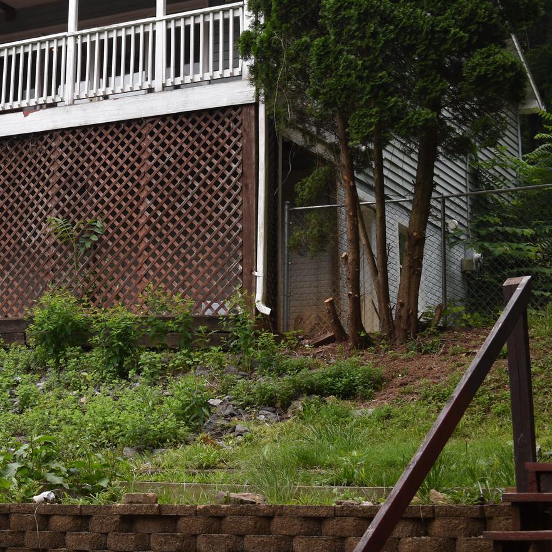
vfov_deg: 20.7
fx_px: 1497
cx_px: -53
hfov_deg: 20.0
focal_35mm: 83
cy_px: 126
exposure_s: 1/250
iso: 200
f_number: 5.6
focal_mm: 28
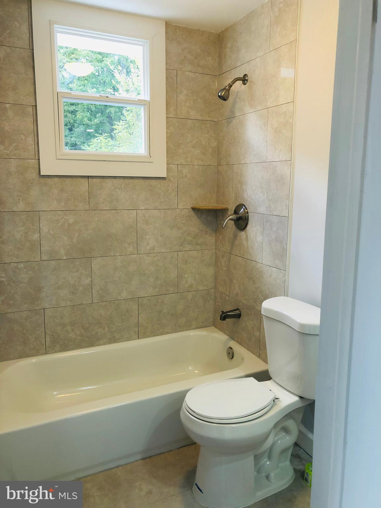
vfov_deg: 63.4
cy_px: 254
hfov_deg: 49.7
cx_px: 190
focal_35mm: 28
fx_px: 411
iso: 25
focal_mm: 3.99
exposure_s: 1/40
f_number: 1.8
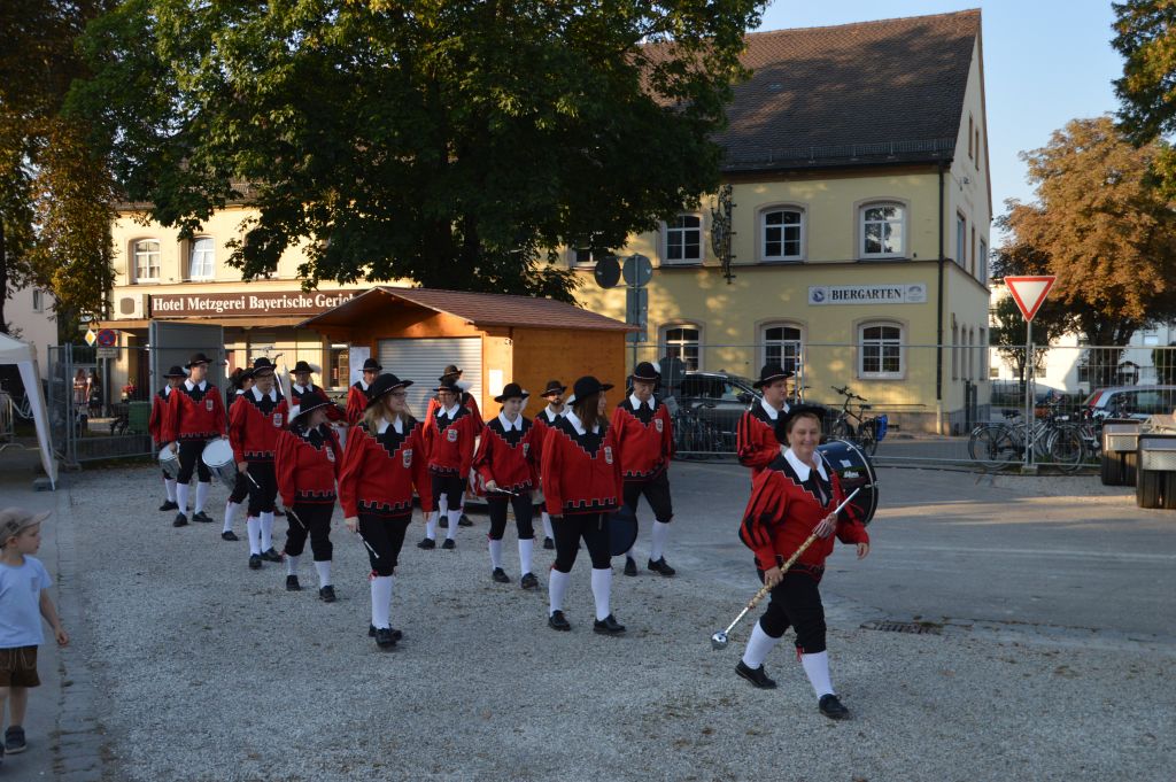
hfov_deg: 51.3
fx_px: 1224
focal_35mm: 38
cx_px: 588
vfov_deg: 35.4
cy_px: 391
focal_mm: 25
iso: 400
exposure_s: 1/1000
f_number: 4
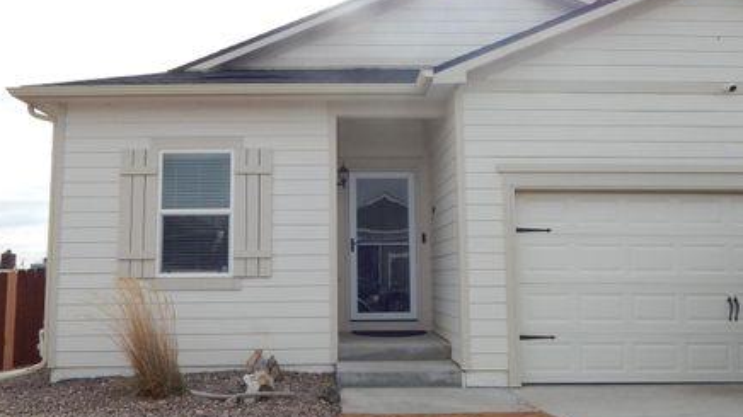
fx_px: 689
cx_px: 332
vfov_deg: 33.7
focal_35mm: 35
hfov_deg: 56.5
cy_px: 188
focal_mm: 5.1
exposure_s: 1/1500
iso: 125
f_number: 3.2
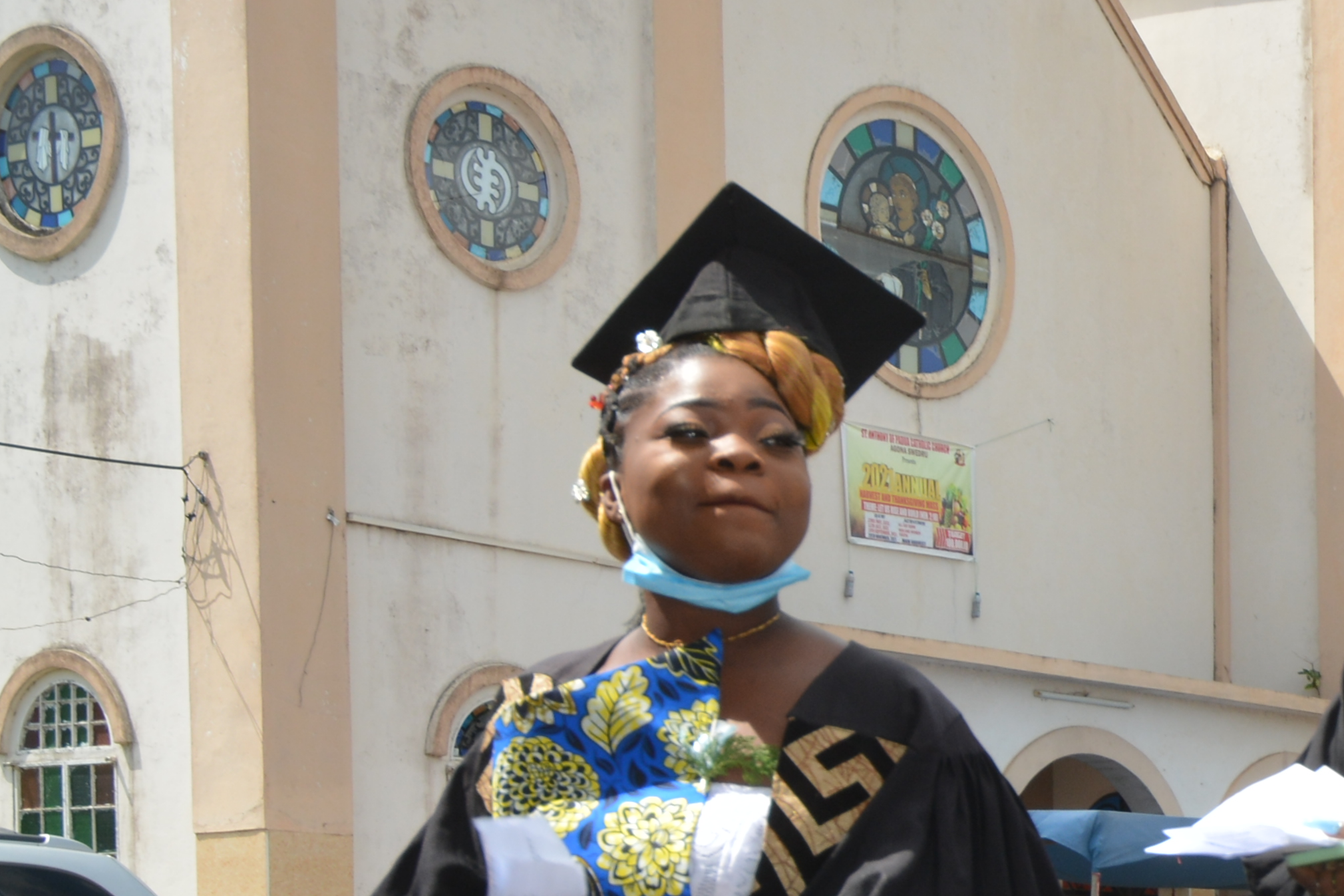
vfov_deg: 13.4
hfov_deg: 18.6
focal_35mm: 98
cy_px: 1195
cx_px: 1972
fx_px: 3659
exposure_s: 1/200
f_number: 9
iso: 160
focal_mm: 22
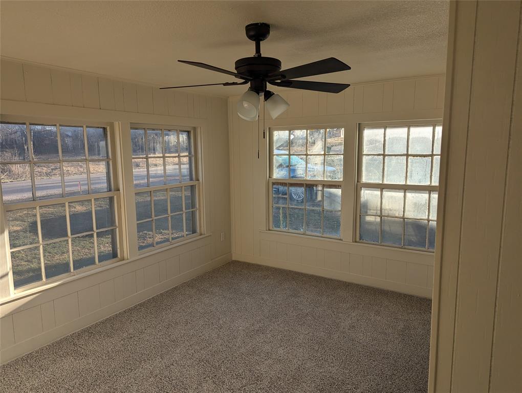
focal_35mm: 24
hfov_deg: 71.5
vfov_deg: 56.9
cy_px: 196
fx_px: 362
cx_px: 261
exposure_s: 1/1068
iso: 49
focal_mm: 6.81
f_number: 1.85
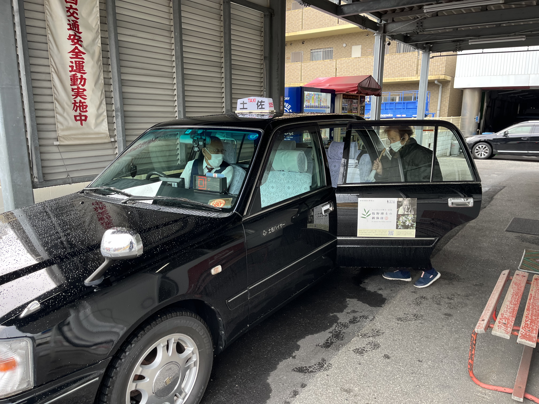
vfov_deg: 53.1
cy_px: 202
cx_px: 270
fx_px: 405
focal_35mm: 26
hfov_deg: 67.3
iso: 64
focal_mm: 5.1
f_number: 1.6
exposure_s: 1/121
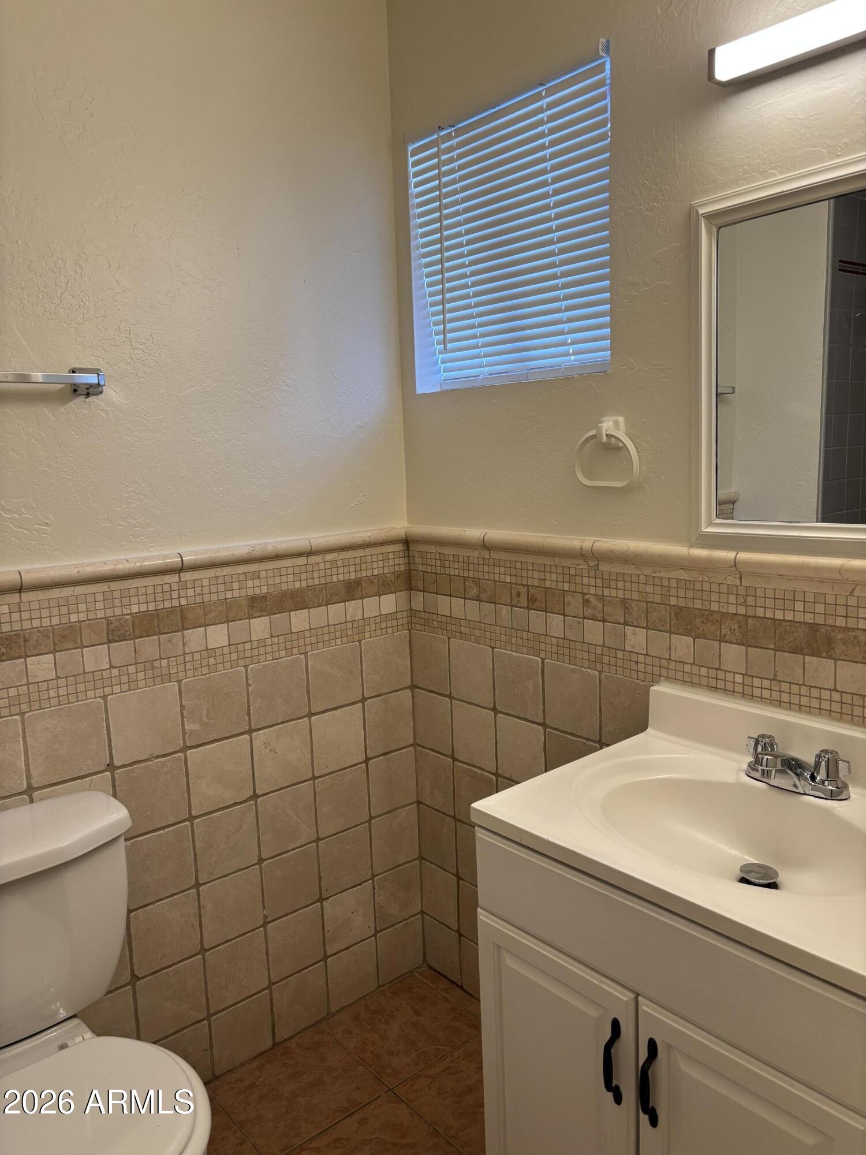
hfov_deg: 53.1
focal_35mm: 26
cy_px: 578
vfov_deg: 67.3
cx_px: 433
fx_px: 867
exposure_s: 1/120
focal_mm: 5.96
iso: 125
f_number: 1.6
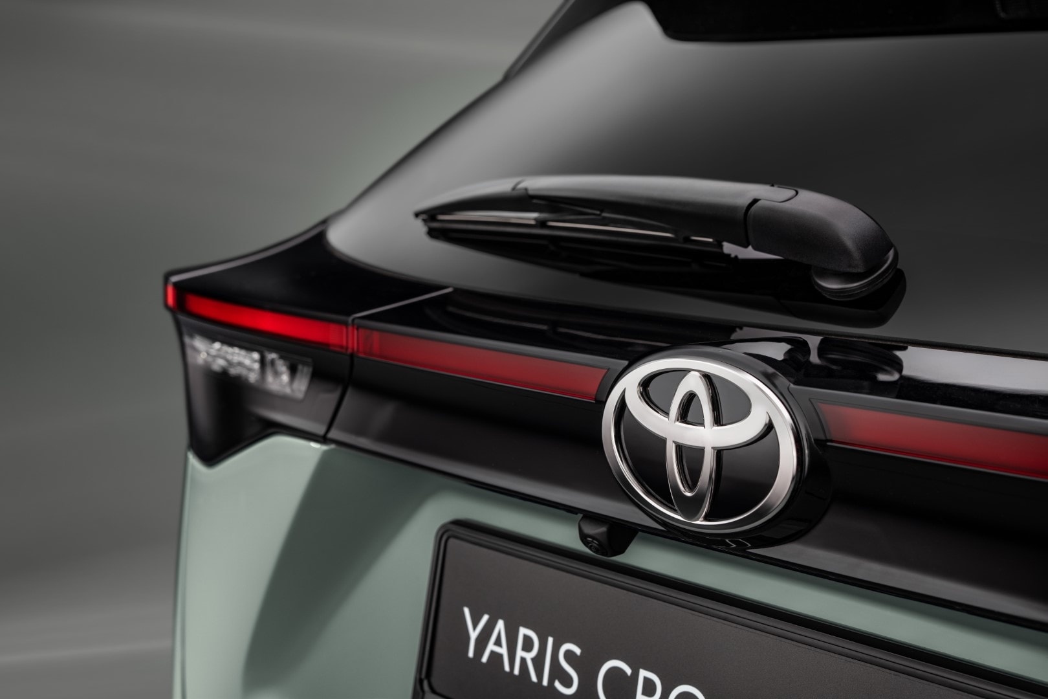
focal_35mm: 50
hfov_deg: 39.6
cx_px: 524
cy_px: 350
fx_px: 1455
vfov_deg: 27.0
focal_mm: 50
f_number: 6.3
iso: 125
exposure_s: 1/100
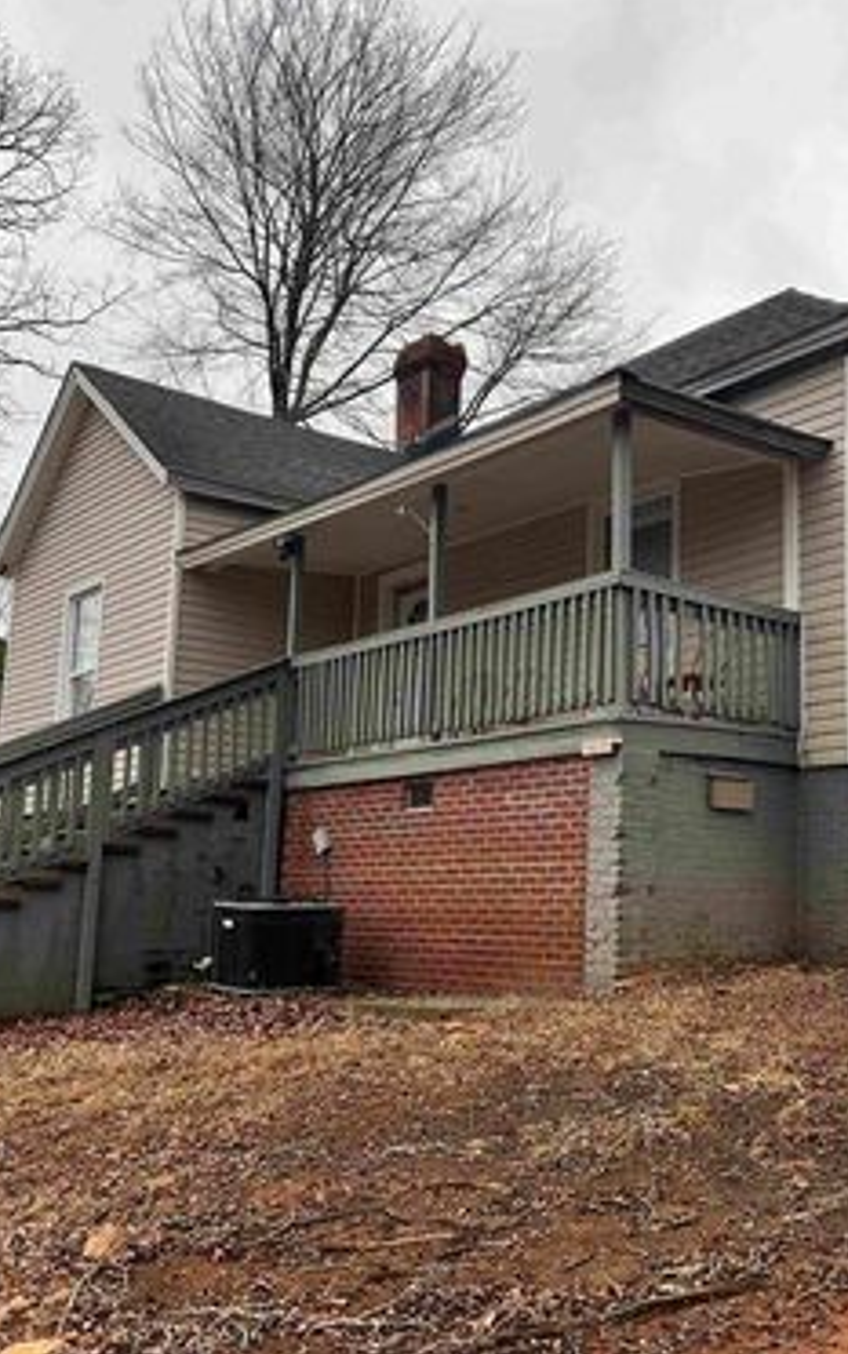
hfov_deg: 34.1
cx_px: 571
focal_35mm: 37
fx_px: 1366
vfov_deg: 52.7
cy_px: 675
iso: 50
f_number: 1.5
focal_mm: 5.7
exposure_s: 1/696
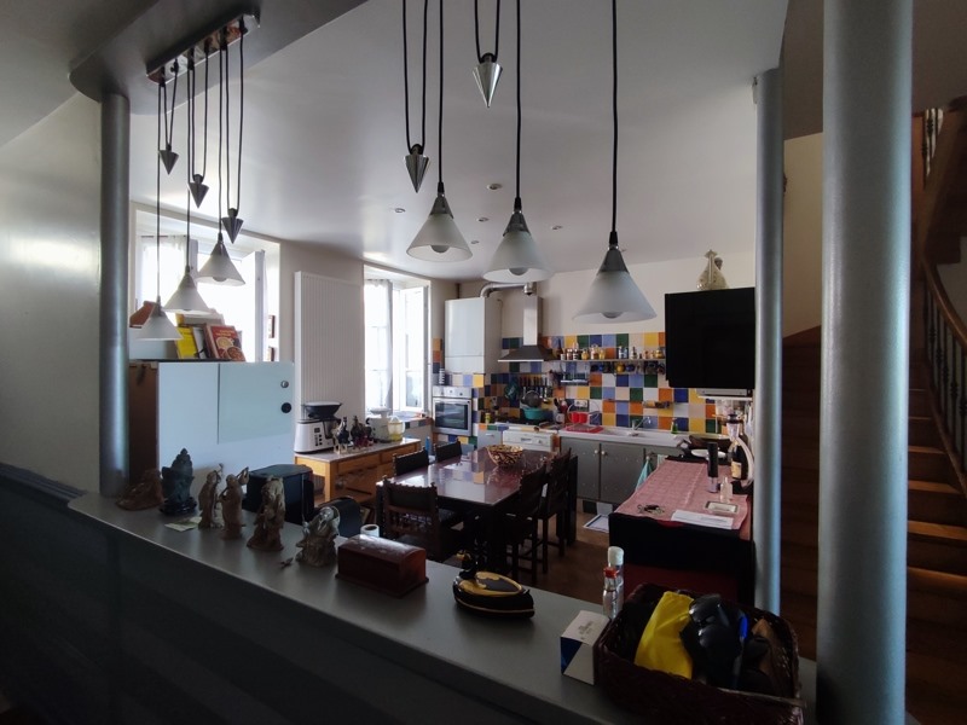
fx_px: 447
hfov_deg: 94.5
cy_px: 362
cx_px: 484
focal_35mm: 16
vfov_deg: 78.1
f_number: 2.2
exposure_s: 1/50
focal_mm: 1.65
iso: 124
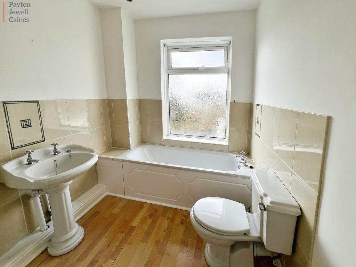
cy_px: 134
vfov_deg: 89.9
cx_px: 178
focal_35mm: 13
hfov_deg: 106.2
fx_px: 134
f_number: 1.8
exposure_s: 1/202
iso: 32
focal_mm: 1.57
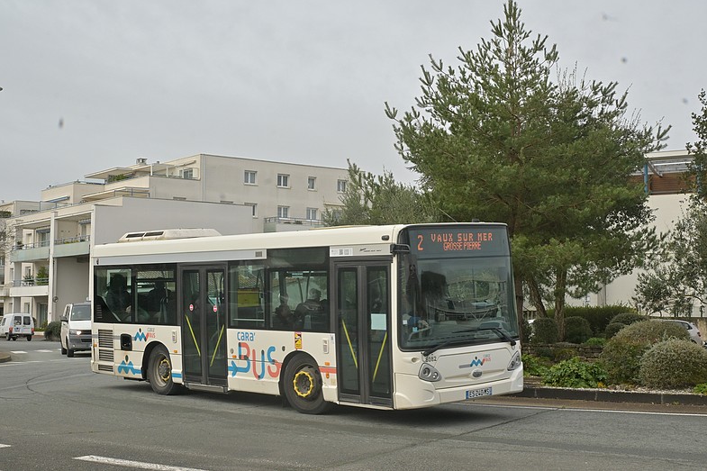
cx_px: 353
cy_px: 232
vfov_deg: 25.3
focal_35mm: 54
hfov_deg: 37.2
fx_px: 1051
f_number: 14
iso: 500
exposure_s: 1/400
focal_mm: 35
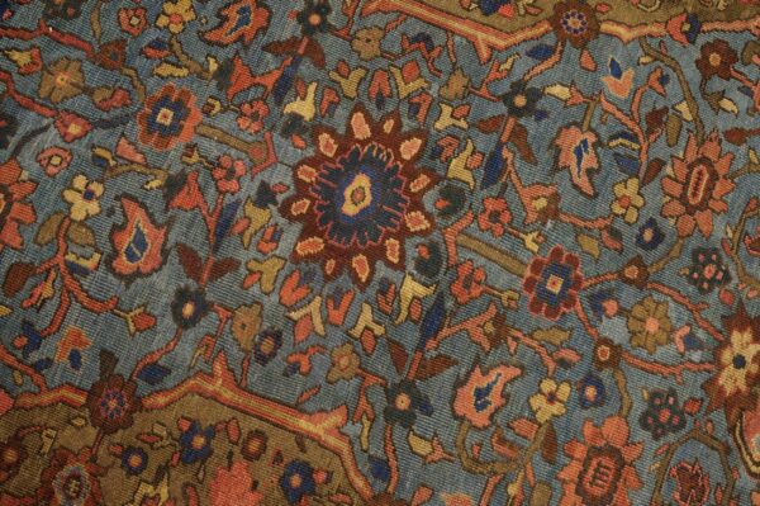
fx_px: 570
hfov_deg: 67.4
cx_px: 380
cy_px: 253
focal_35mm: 27
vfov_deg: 47.9
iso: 1250
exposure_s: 1/60
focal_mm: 18
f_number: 4
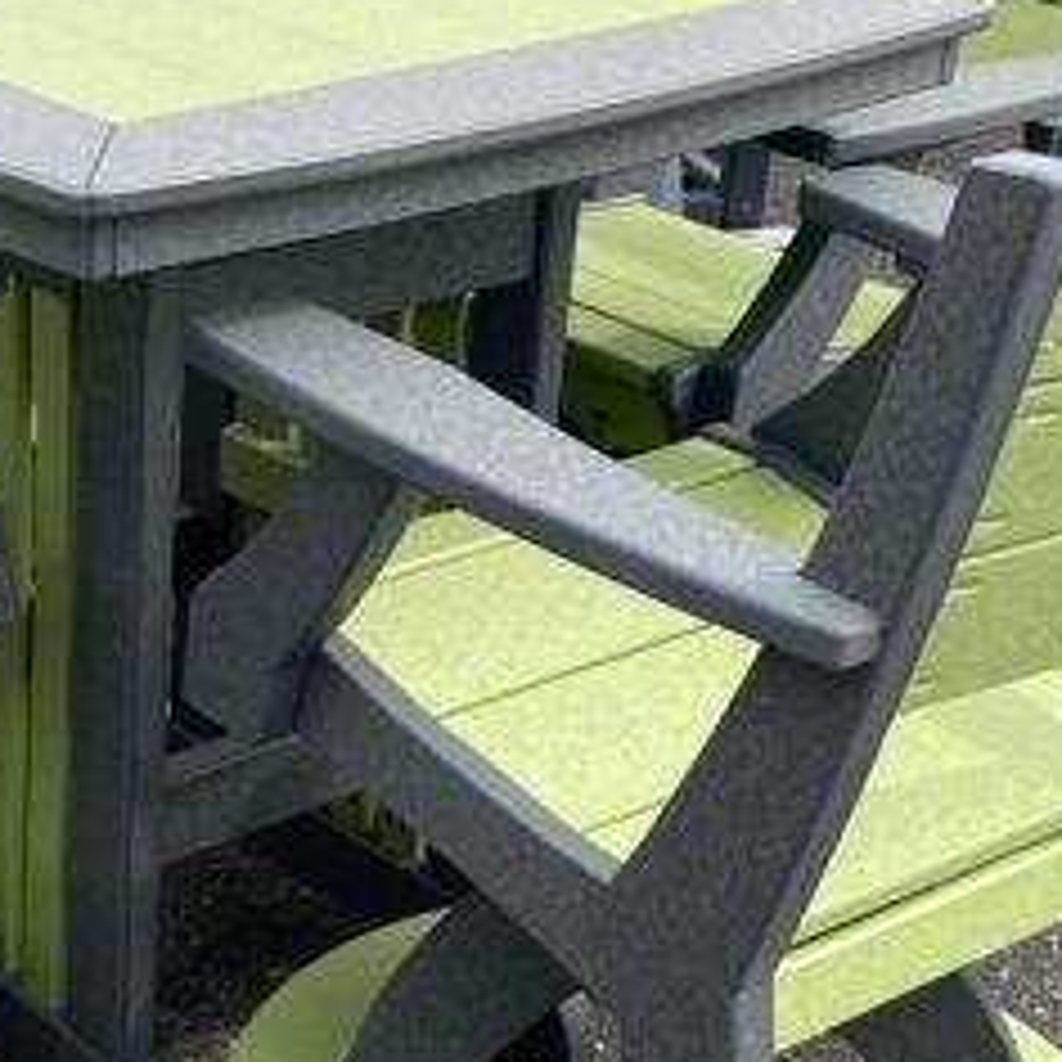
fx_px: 2707
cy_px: 567
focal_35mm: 78
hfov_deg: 21.8
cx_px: 148
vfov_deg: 22.2
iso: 32
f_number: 1.8
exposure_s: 1/1157
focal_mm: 4.25
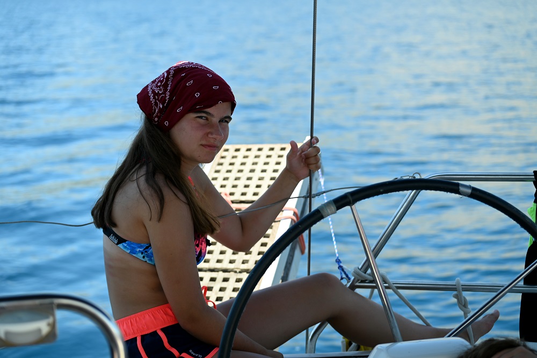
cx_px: 268
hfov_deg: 28.8
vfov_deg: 19.5
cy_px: 179
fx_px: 1044
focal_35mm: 70
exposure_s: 1/250
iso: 100
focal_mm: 70
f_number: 4.5
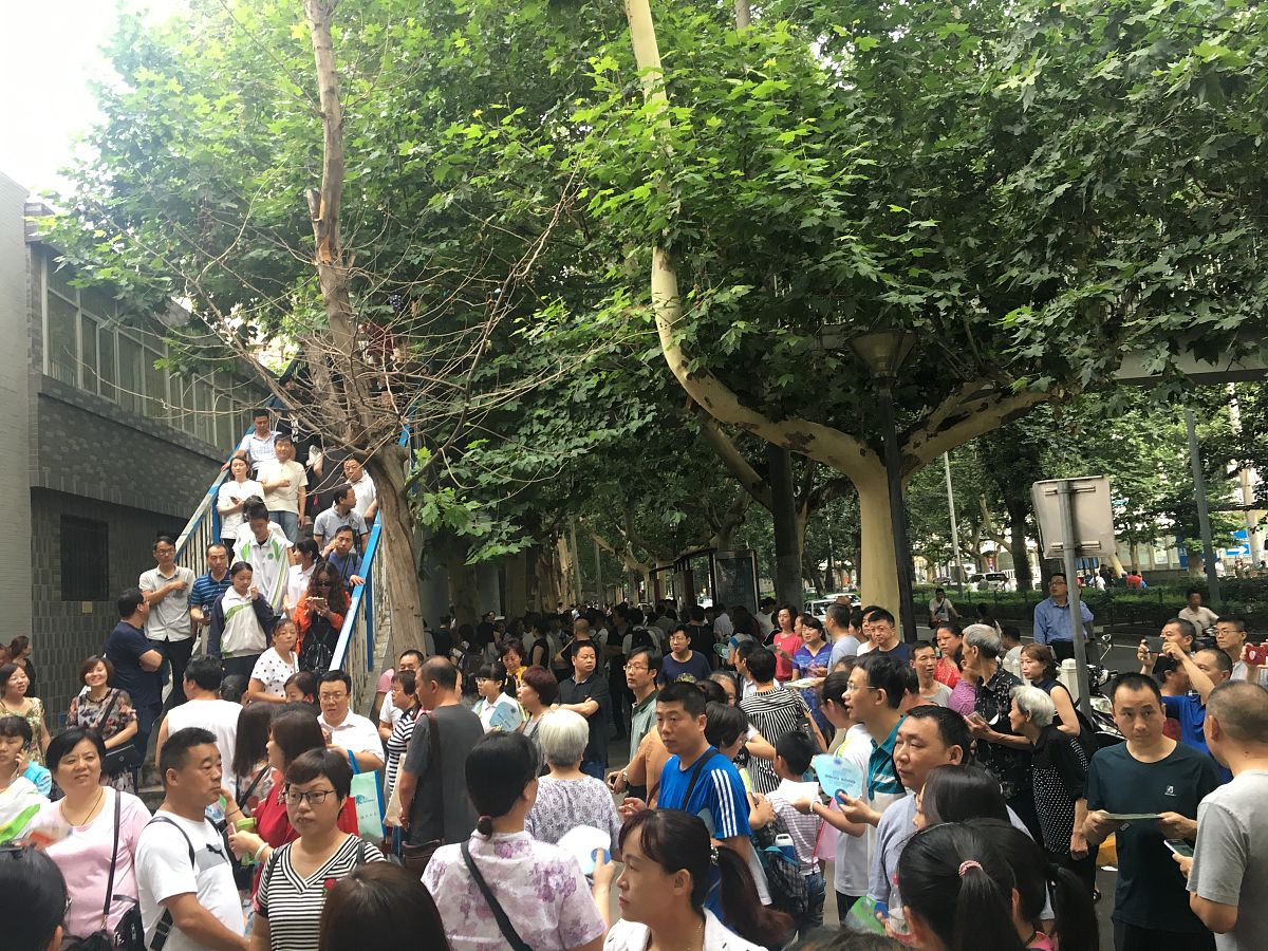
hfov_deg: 61.7
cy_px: 476
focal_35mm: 29
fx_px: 1062
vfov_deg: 48.2
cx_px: 634
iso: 32
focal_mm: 4.15
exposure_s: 1/33
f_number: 2.2
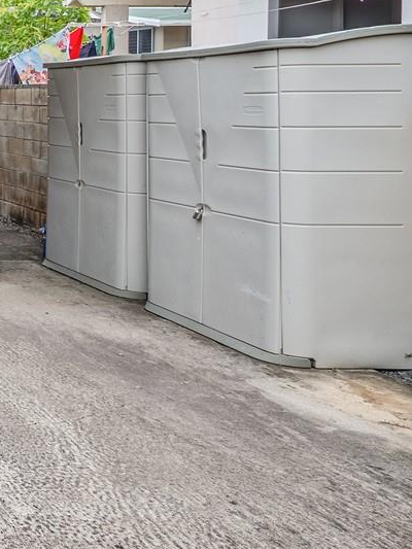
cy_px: 81
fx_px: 761
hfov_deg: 20.3
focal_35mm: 48
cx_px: -350
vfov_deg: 37.7
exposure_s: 1/4000
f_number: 4
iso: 200
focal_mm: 8
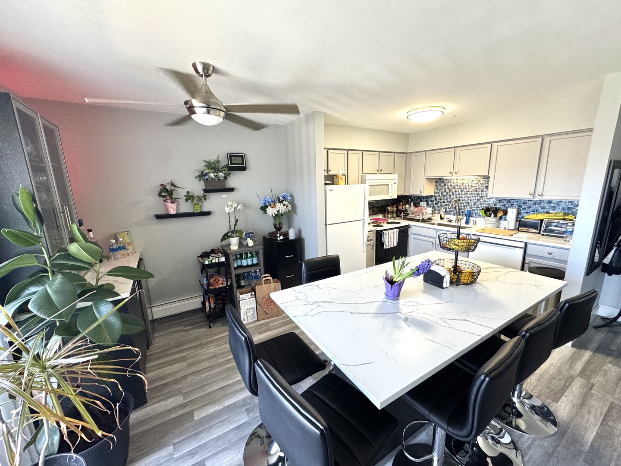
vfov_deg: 85.7
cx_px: 310
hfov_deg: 102.1
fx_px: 251
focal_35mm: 14
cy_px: 233
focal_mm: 2.22
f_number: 2.2
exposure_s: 1/60
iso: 250
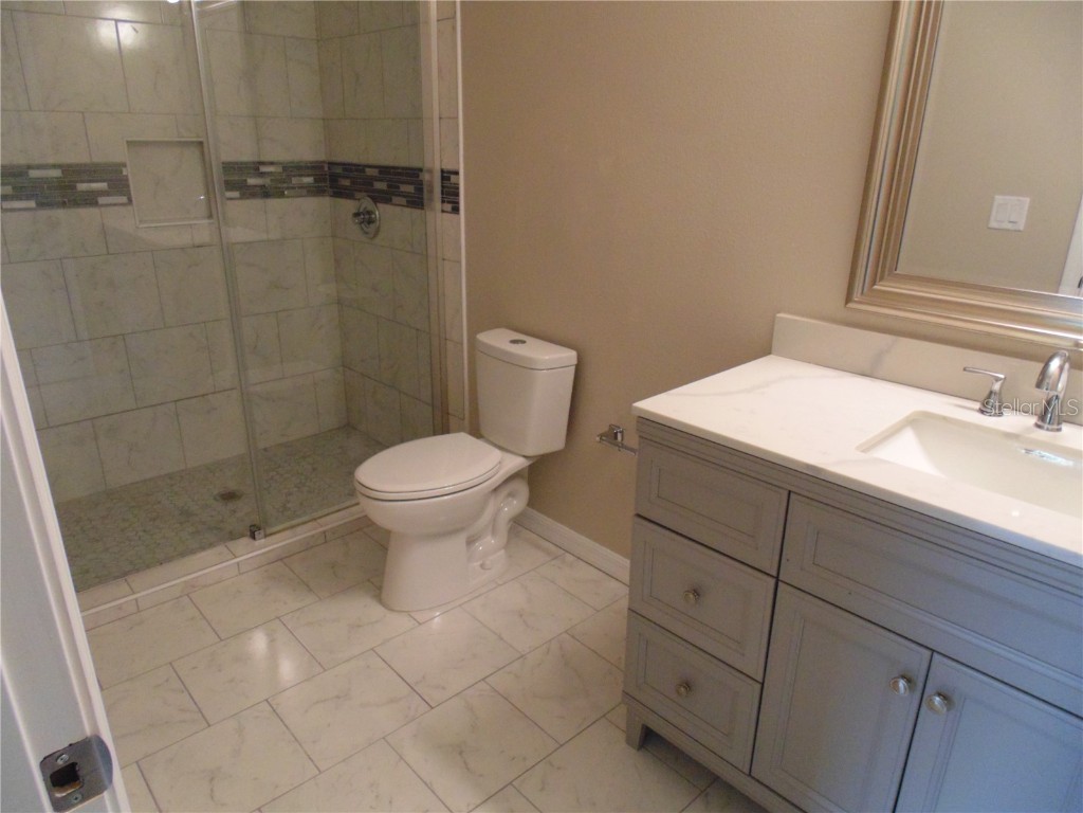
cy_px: 406
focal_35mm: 22
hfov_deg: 76.4
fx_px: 688
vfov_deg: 61.1
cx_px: 542
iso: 400
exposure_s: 1/30
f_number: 3.1
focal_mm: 4
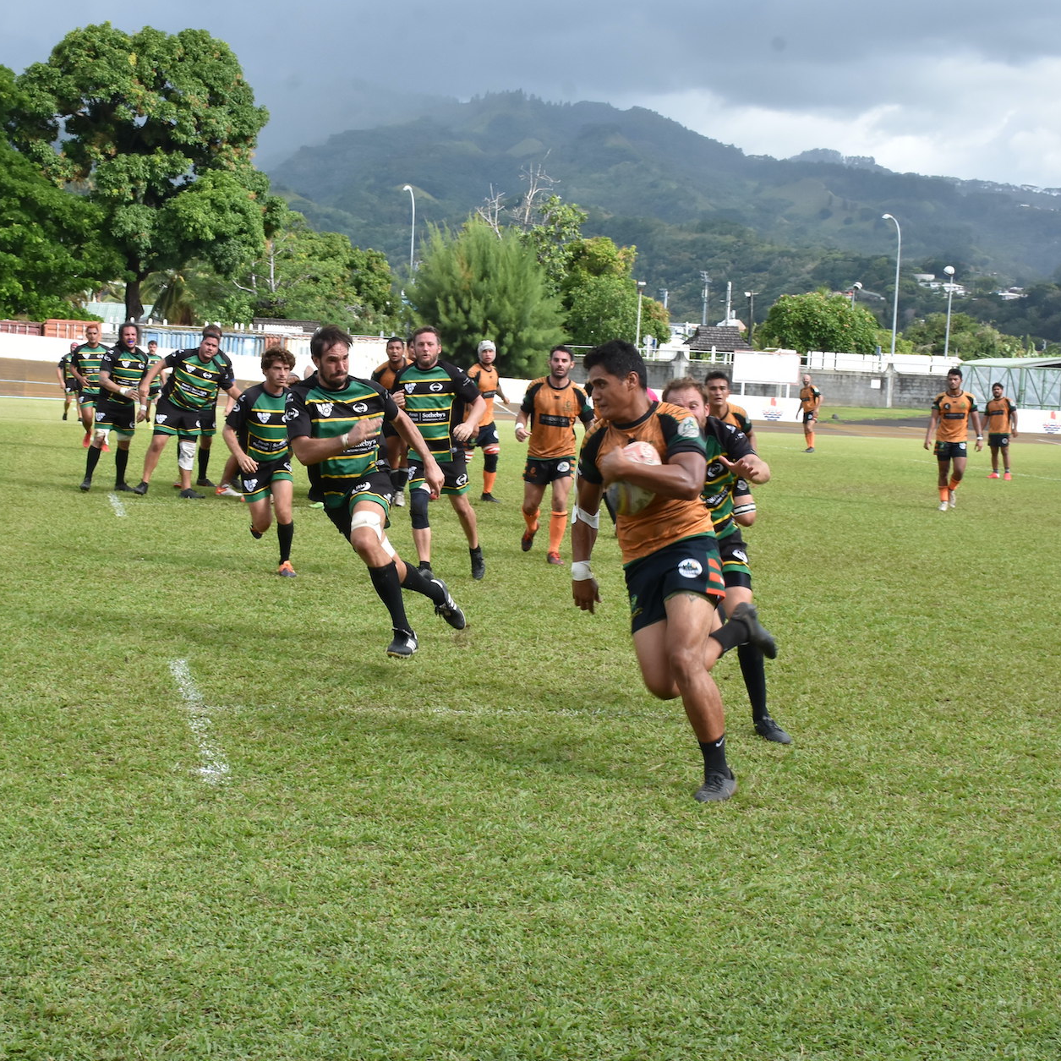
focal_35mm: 53
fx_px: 1826
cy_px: 527
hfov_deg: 32.3
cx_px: 429
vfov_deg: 32.4
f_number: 13
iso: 640
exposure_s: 1/400
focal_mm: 27
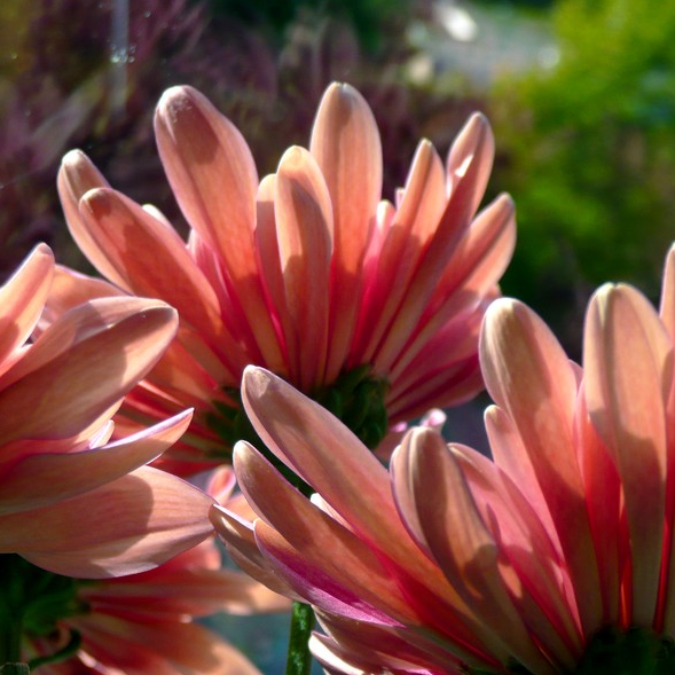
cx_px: 249
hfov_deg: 28.5
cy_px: 333
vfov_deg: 28.6
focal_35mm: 60
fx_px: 1324
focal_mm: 8.2
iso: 100
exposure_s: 1/400
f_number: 4.2
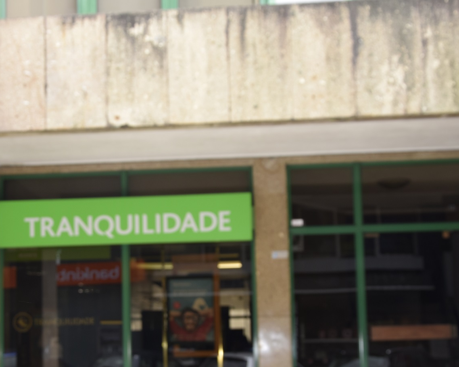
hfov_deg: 24.9
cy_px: 252
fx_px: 1032
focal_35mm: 76
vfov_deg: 20.1
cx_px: 139
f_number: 5.6
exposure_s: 1/125
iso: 180
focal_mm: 32
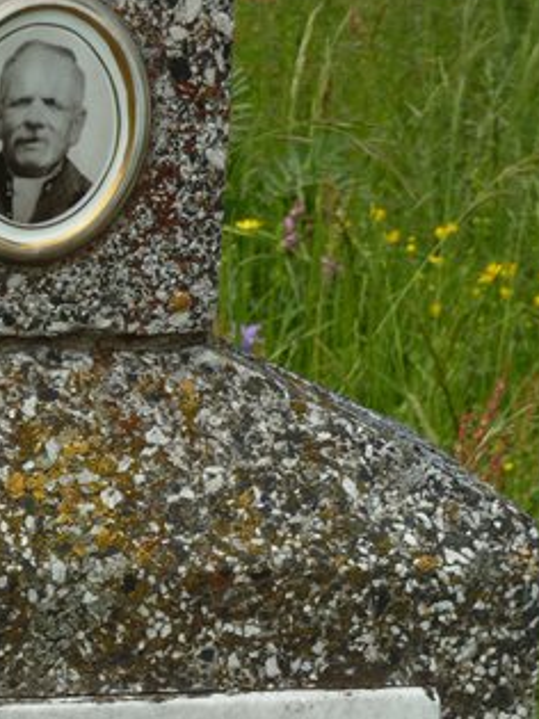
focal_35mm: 183
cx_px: 48
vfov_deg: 10.6
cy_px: 883
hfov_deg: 8.1
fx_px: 3802
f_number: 4.1
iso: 80
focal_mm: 11.9
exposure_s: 1/400
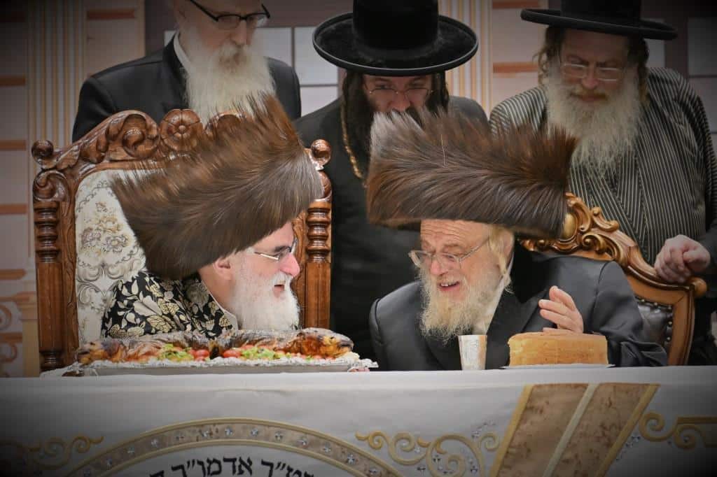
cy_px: 238
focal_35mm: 300
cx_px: 358
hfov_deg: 6.9
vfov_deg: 4.6
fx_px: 5973
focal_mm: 200
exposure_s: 1/320
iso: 320
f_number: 2.8
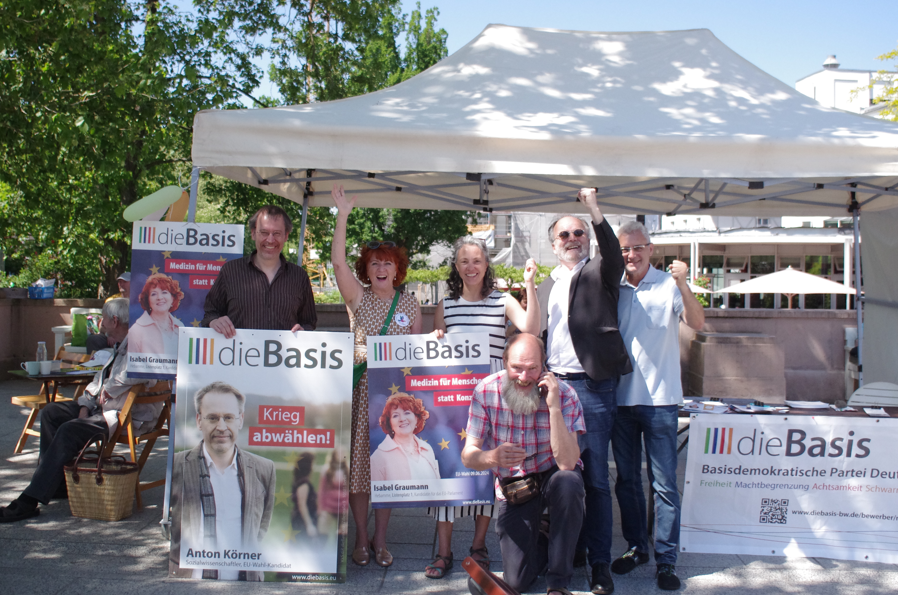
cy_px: 272
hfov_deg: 48.9
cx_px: 442
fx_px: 986
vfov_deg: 33.5
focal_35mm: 40
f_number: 3.5
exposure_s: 1/8000
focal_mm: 21
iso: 1600
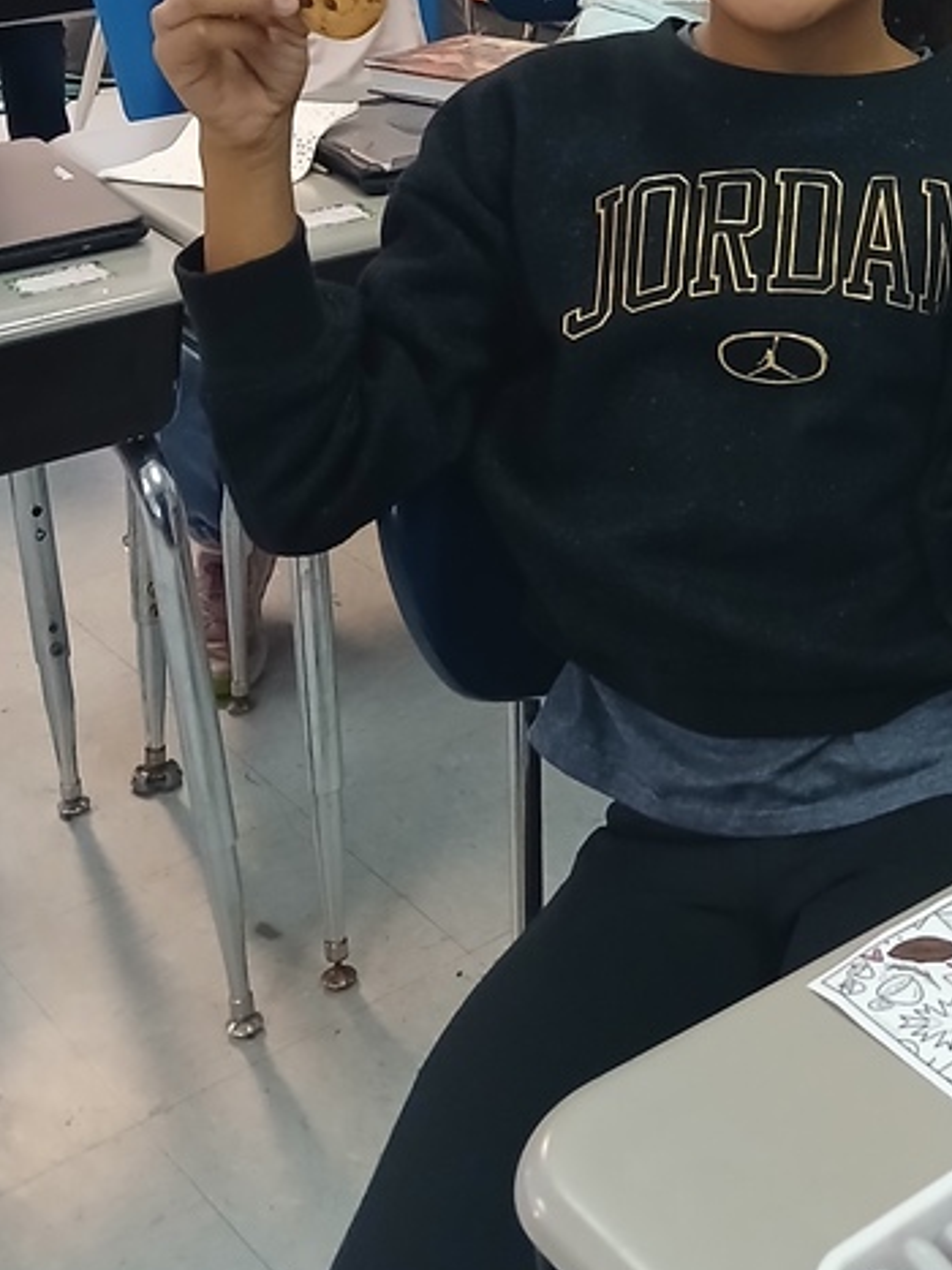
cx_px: 1039
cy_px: 109
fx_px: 2091
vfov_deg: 32.0
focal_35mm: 57
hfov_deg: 24.0
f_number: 1.8
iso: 500
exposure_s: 1/20
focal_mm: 3.98
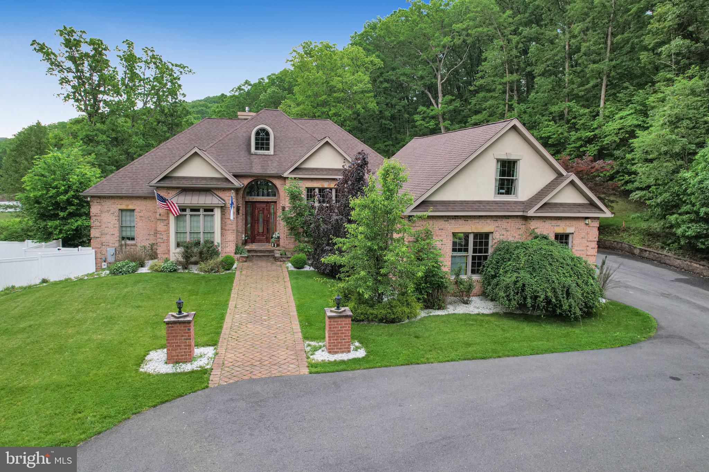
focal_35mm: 22
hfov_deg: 78.6
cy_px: 236
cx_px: 354
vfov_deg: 57.2
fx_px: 433
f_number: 2.8
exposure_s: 1/12.5
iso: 480
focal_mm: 8.38
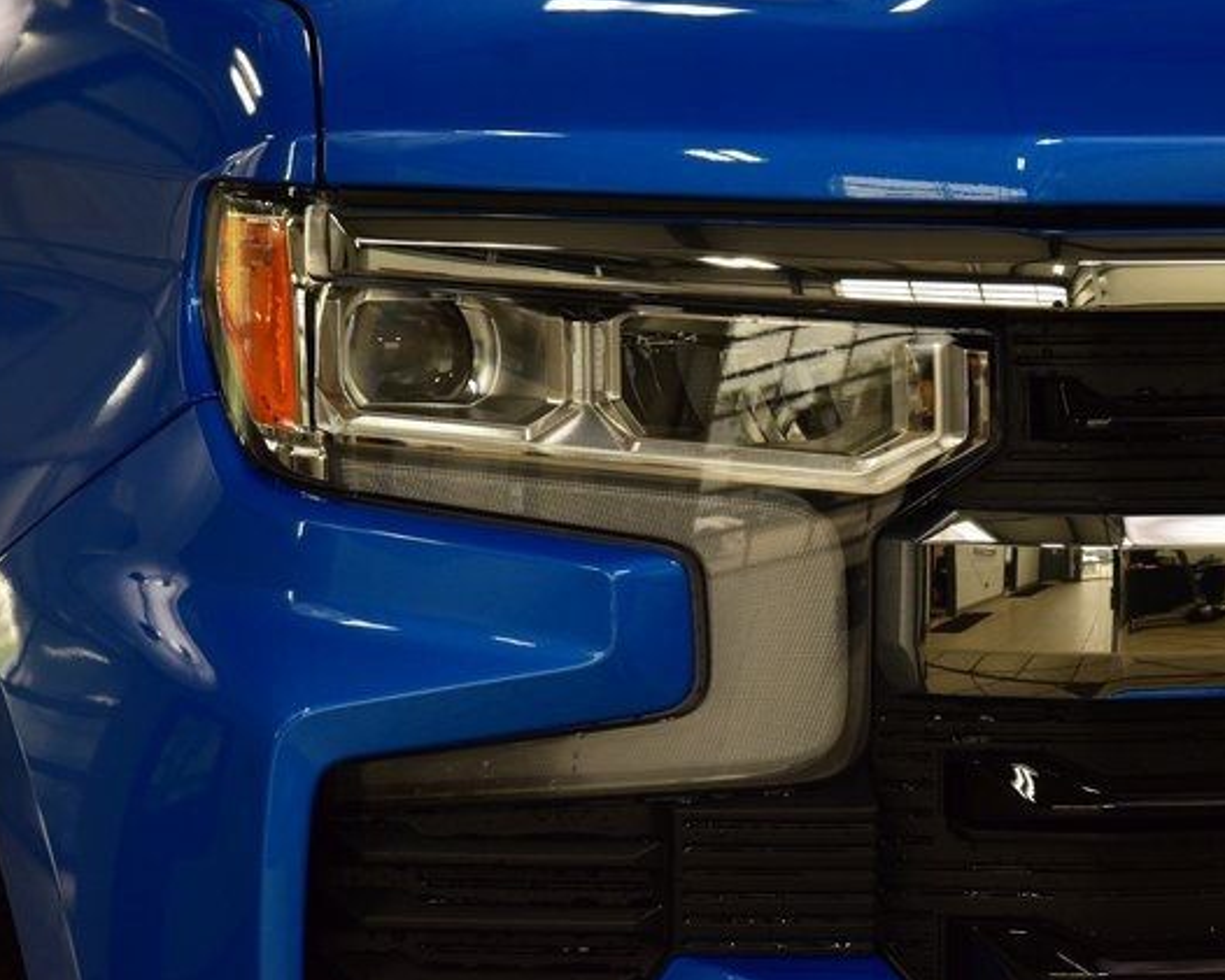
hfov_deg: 16.0
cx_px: 682
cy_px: 492
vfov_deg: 12.9
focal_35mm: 120
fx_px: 4351
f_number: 8
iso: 1600
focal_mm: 70
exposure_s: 1/125
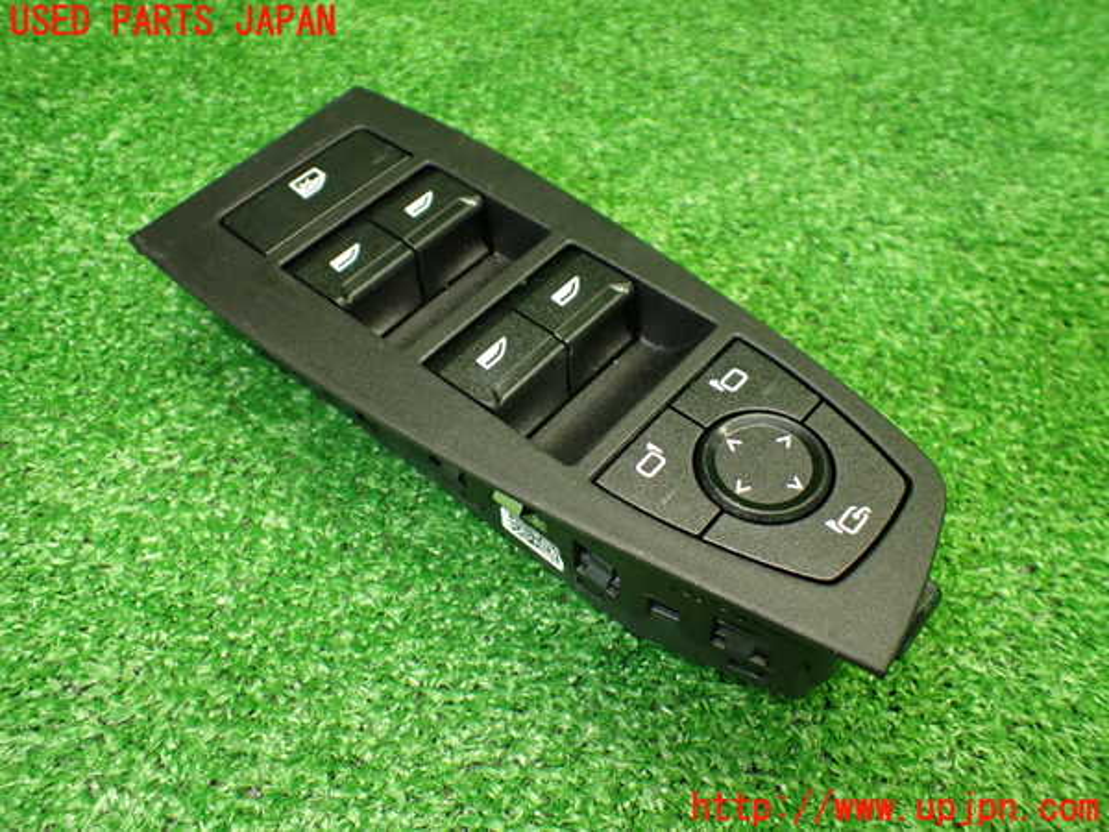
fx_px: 961
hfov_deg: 60.0
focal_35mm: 30
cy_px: 416
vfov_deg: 46.8
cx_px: 554
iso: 800
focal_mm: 5.4
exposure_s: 1/125
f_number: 2.3
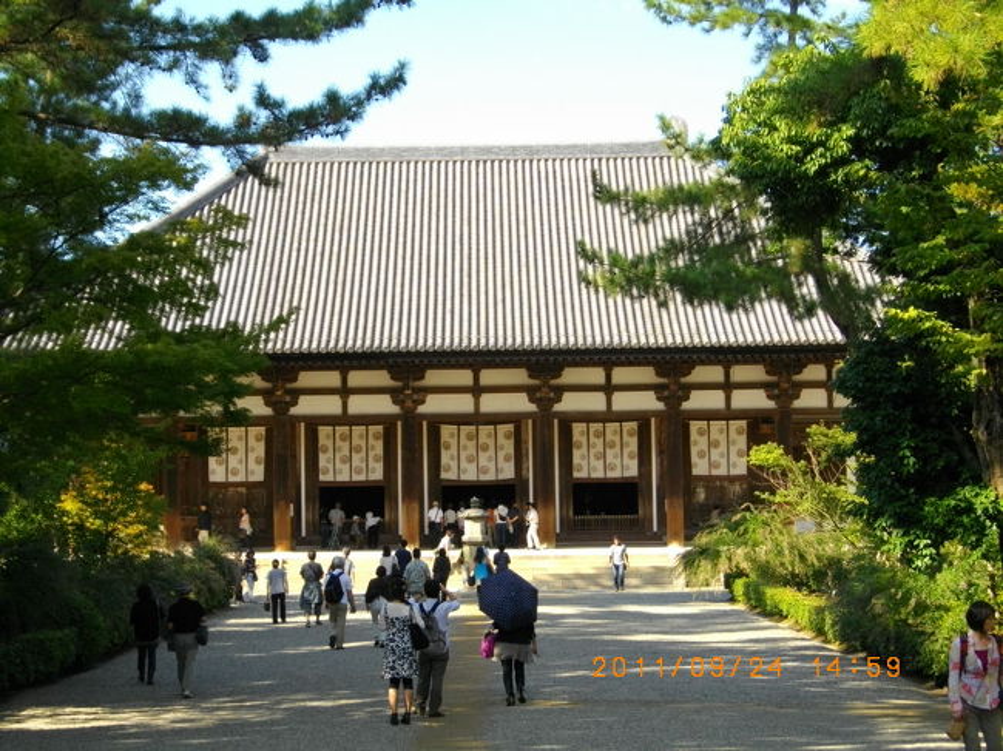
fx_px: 2201
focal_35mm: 76
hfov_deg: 25.7
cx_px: 502
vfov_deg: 19.4
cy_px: 376
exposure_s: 1/200
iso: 100
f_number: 4.6
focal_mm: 13.7
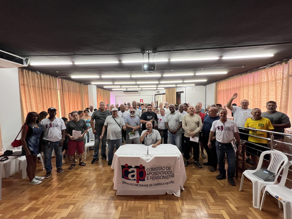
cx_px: 146
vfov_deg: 89.9
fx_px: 110
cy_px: 110
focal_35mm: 13
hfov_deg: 106.2
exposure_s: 1/60
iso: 200
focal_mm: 1.57
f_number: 1.8
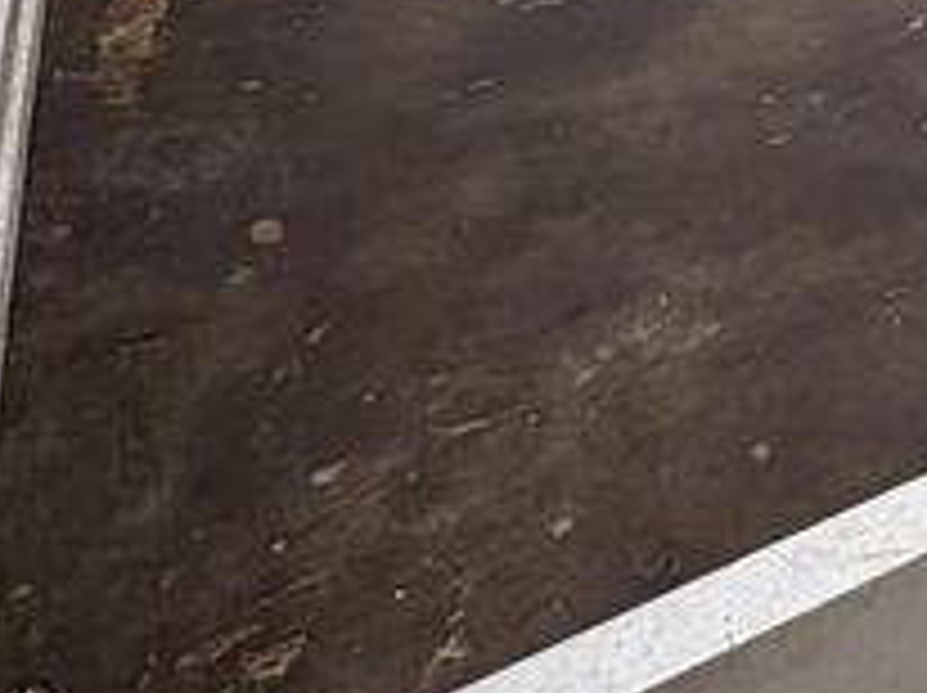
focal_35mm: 61
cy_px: -356
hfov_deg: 25.7
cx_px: 1296
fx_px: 1632
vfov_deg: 20.4
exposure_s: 1/681
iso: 50
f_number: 2.2
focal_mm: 2.22
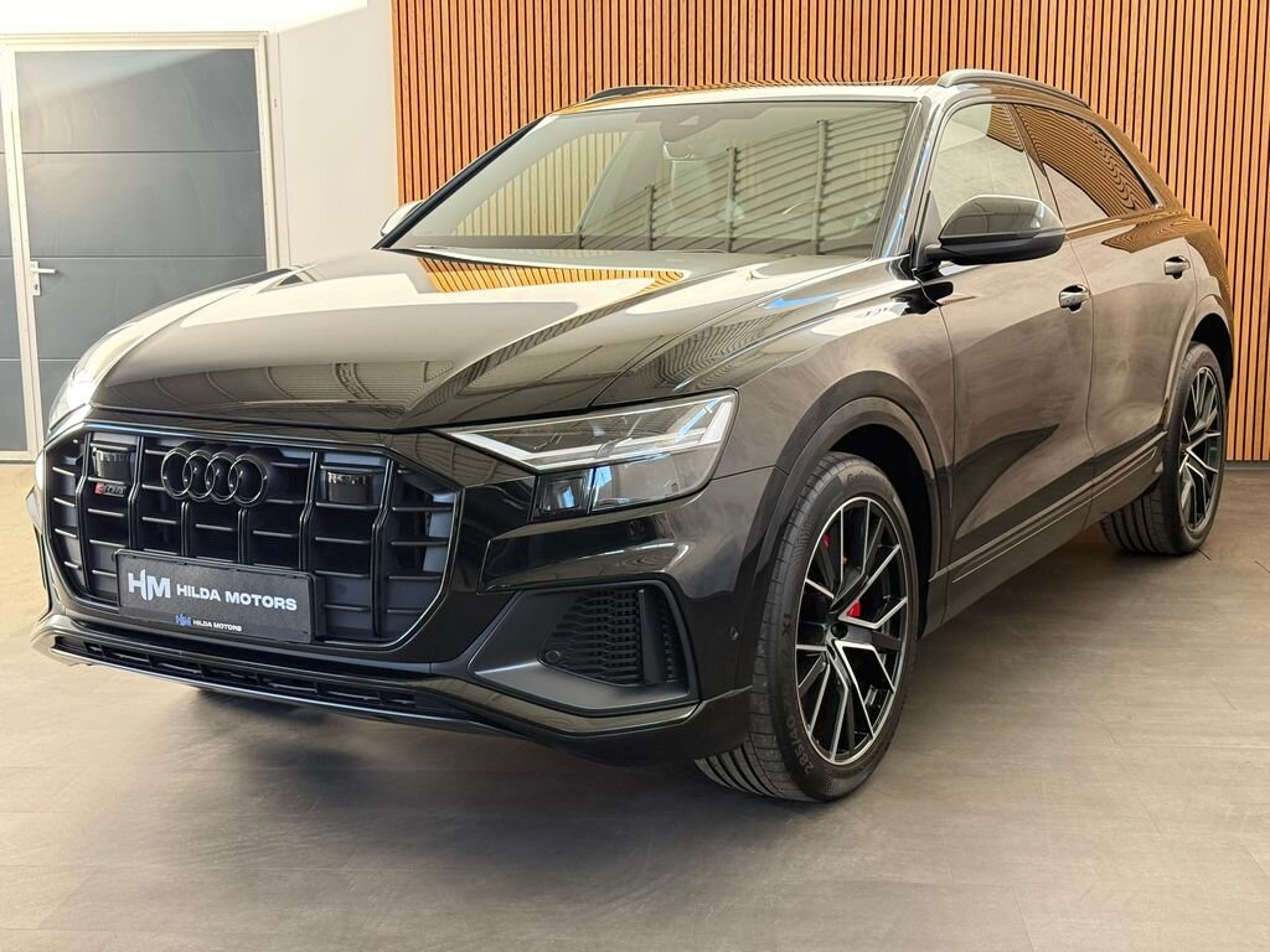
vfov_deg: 30.3
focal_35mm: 48
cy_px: 476
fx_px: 1761
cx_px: 635
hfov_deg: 39.7
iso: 200
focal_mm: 6.76
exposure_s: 1/60
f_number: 1.78
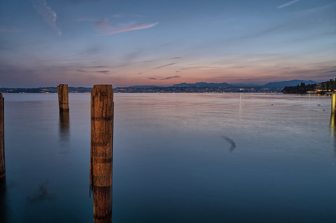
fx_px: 224
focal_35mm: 24
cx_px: 168
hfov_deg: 73.8
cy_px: 112
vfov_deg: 53.1
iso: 100
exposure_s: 8
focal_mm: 16
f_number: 6.3
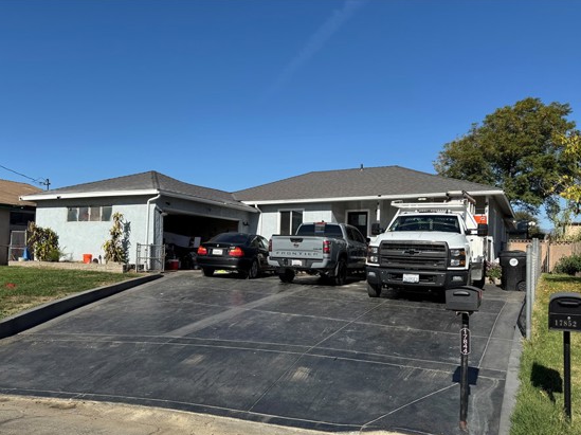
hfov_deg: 63.3
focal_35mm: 28
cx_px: 262
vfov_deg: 49.5
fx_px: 470
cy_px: 252
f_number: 1.78
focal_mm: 6.76
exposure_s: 1/4950
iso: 80
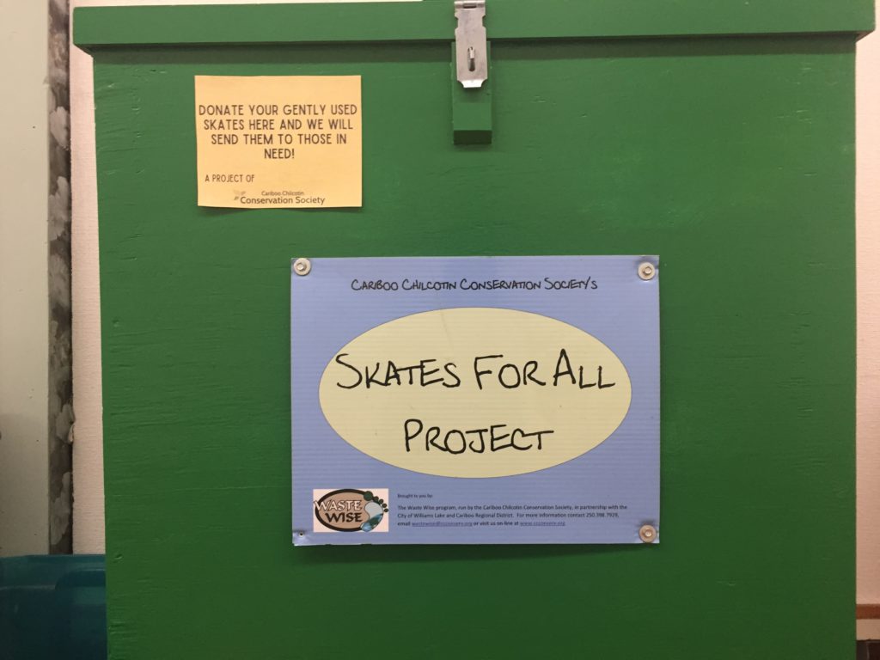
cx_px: 440
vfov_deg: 48.2
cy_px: 330
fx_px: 737
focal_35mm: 29
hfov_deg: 61.7
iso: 125
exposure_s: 1/30
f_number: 2.2
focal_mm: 4.15
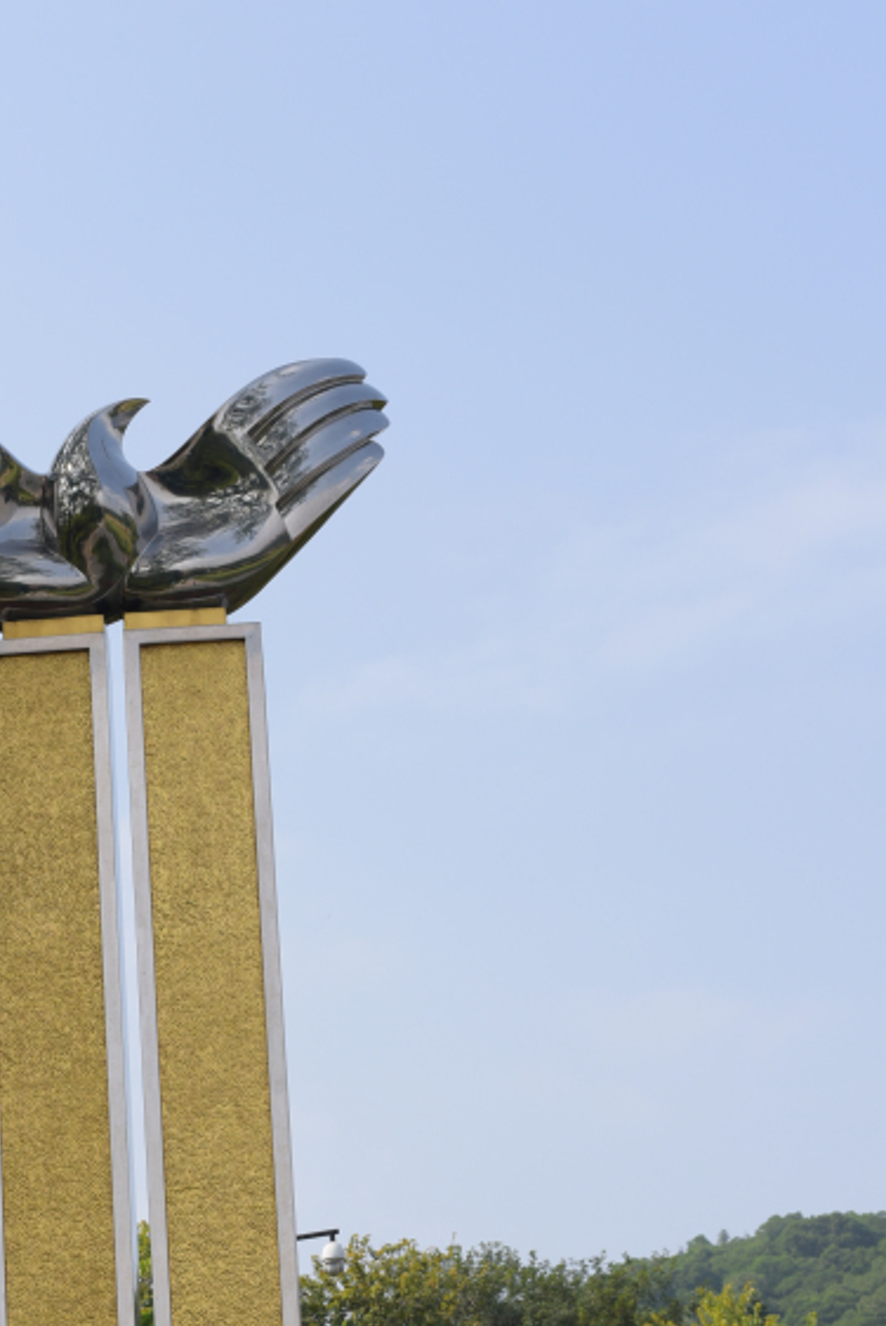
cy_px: 1029
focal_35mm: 91
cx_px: 99
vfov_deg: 22.1
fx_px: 3355
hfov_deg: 14.9
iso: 200
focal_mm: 50
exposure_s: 1/500
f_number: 9
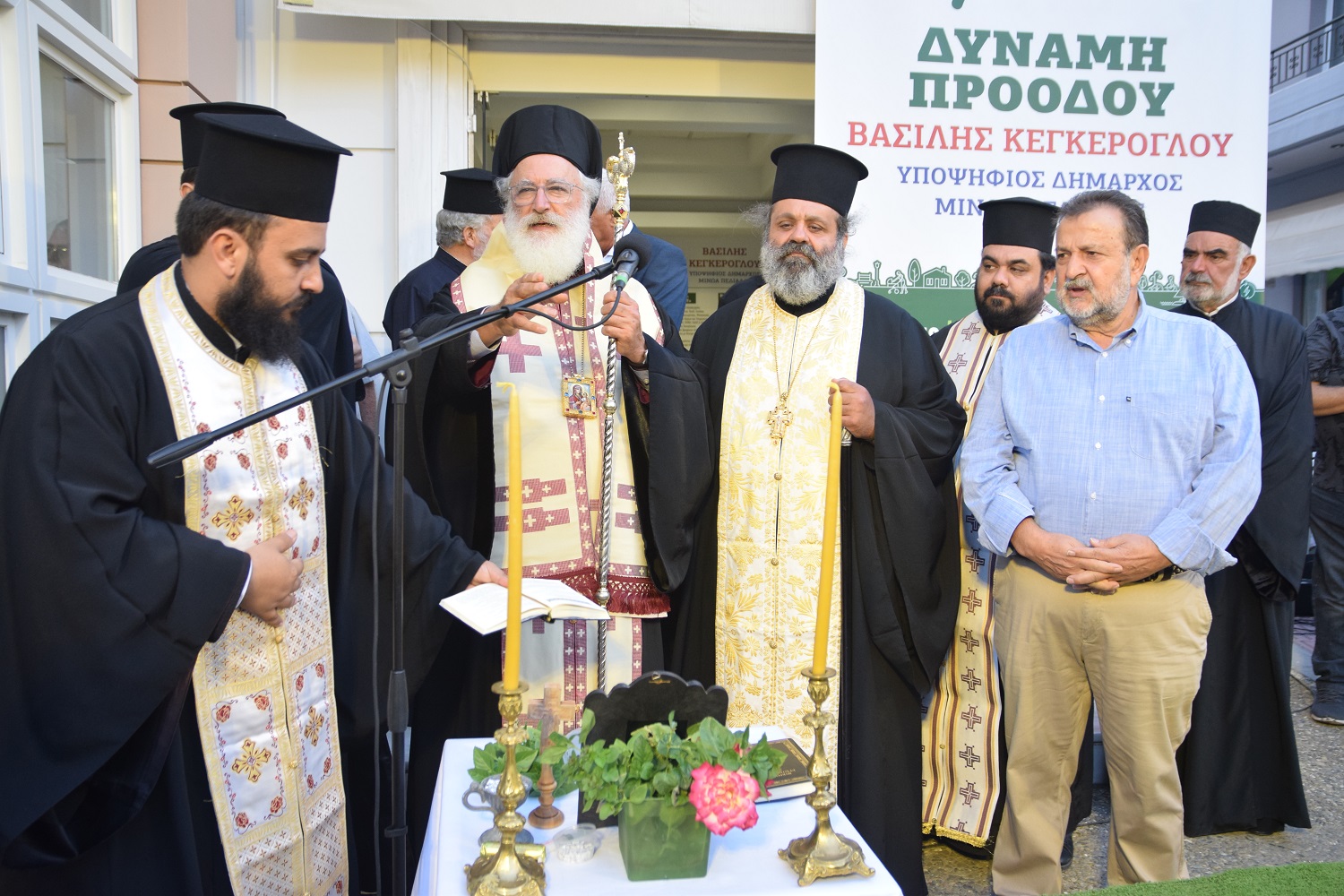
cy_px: 448
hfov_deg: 61.9
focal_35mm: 30
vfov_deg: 43.6
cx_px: 672
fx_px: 1120
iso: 800
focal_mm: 20
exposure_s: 1/320
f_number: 3.2
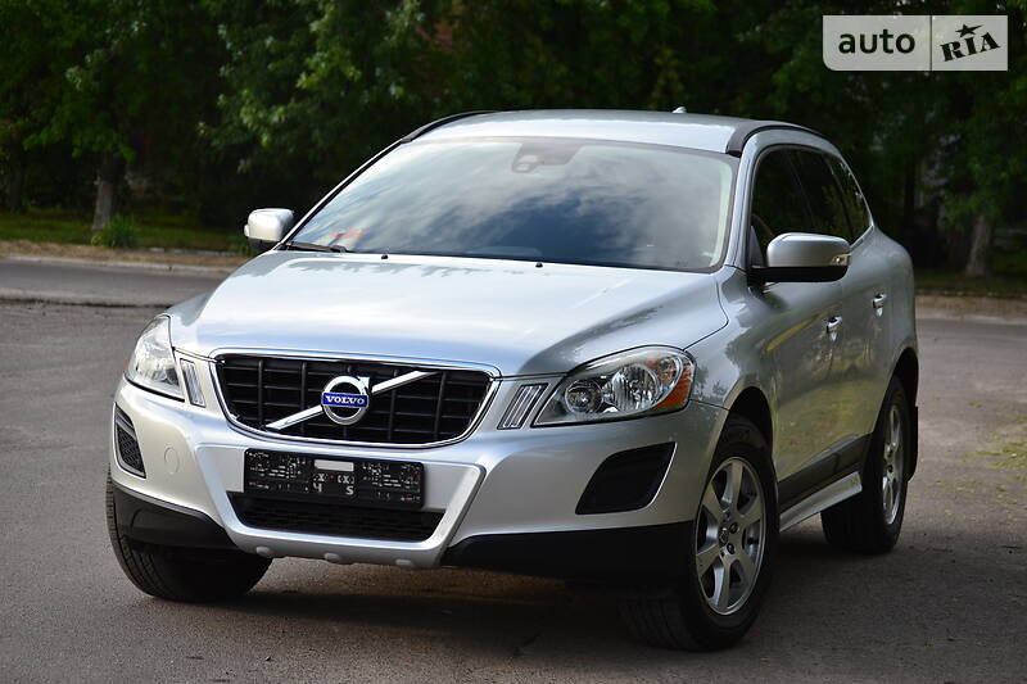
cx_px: 514
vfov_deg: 14.7
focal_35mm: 93
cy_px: 342
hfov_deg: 21.9
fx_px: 2652
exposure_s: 1/320
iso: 200
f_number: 4.2
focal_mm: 62
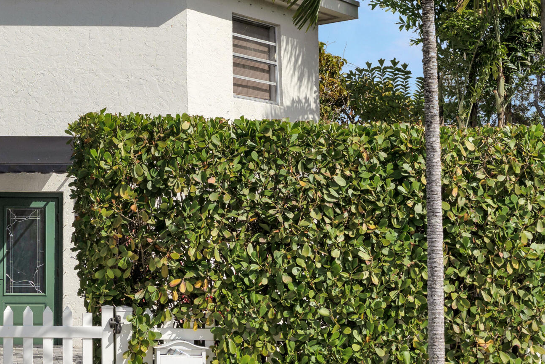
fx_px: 1226
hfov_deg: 24.2
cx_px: 30
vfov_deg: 16.8
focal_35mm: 81
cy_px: 91
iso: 100
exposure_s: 1/800
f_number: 8
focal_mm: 35
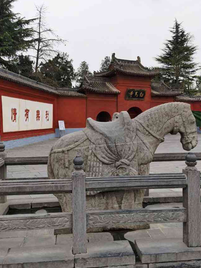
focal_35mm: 35
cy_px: 123
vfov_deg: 52.6
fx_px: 271
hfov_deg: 40.7
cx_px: 103
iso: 50
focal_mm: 5.56
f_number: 1.6
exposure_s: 1/2500
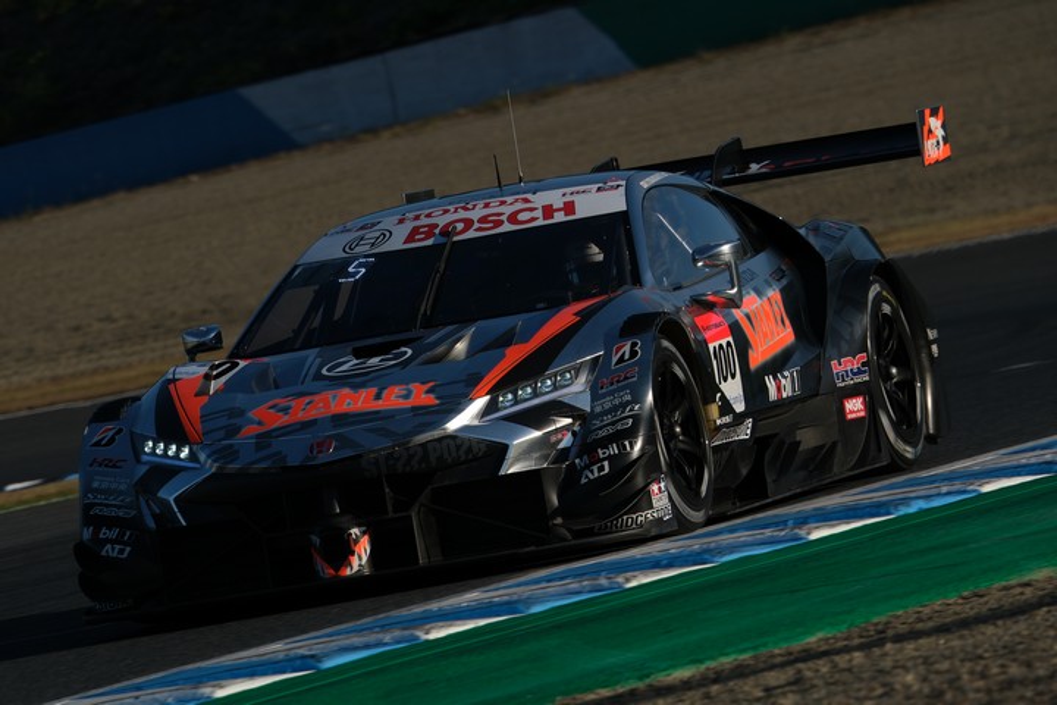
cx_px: 528
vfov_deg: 3.0
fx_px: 13446
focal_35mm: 458
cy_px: 352
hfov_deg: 4.5
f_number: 9
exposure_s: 1/640
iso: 200
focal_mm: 305.2
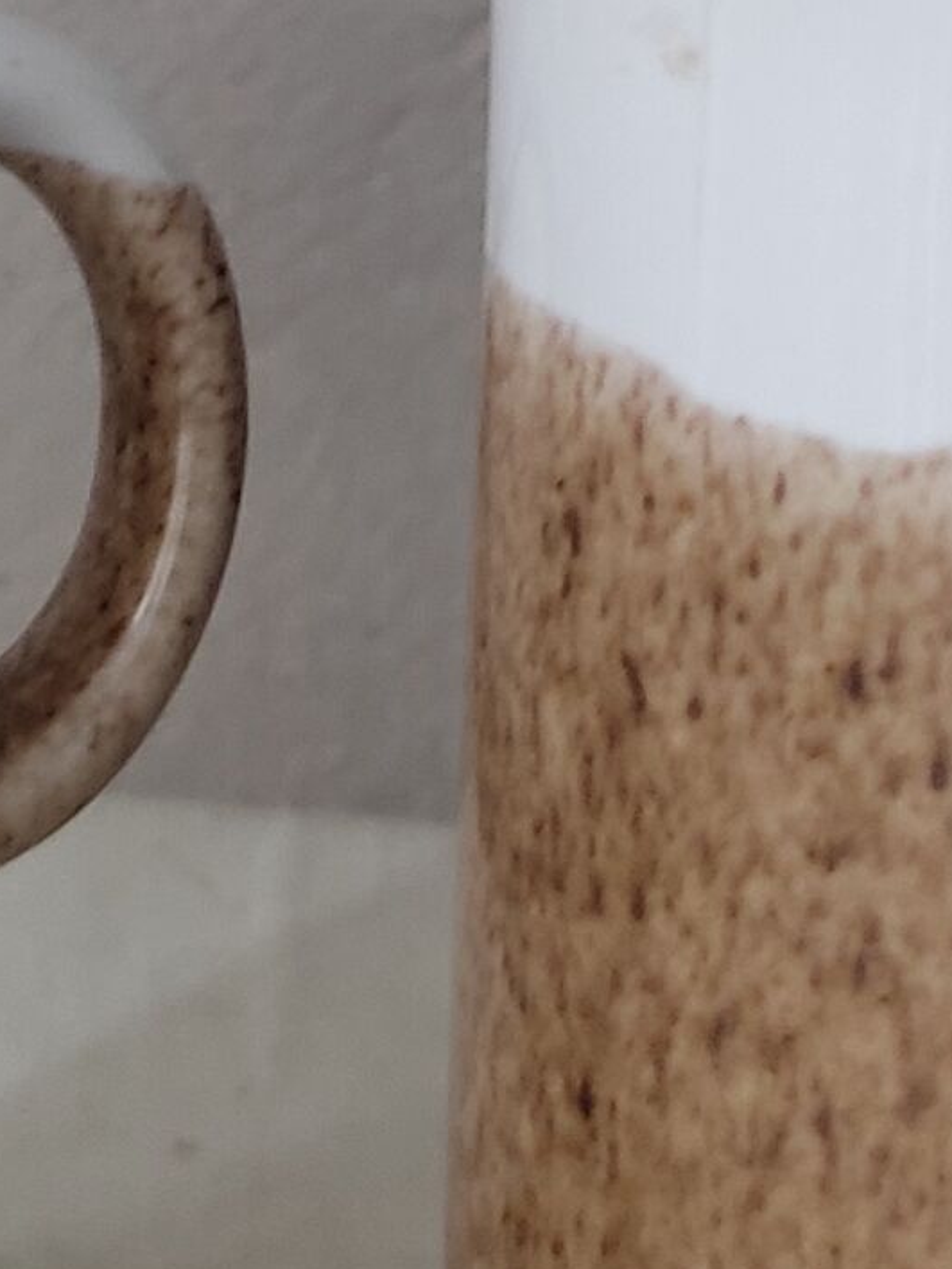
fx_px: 5385
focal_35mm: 147
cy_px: -258
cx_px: 269
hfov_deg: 10.1
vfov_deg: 13.1
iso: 981
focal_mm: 4.74
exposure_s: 1/33
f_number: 1.79
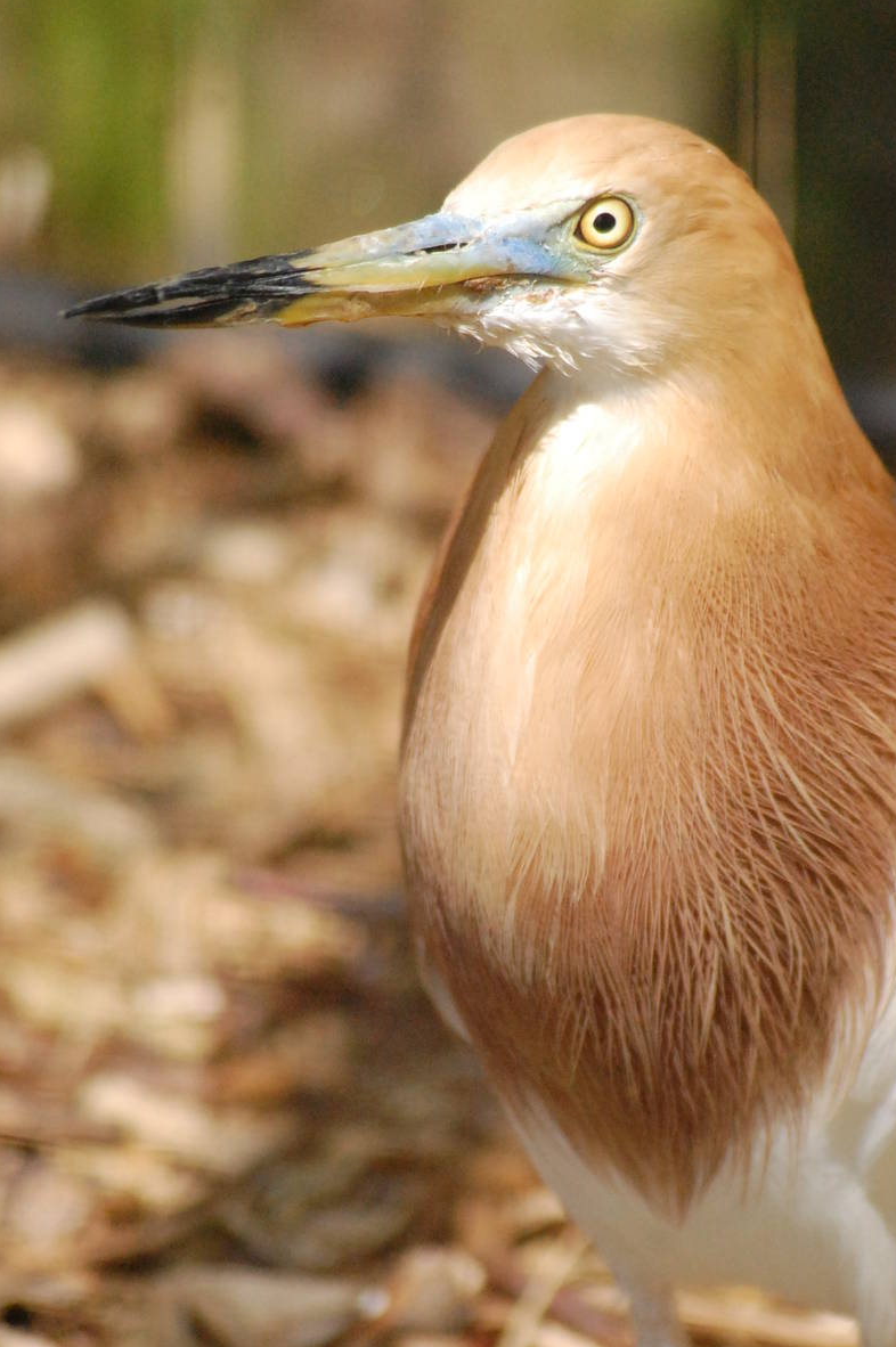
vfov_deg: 5.1
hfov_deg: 3.4
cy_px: 737
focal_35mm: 406
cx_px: 547
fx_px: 15183
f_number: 5.6
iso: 1600
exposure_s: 1/2000
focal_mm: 200
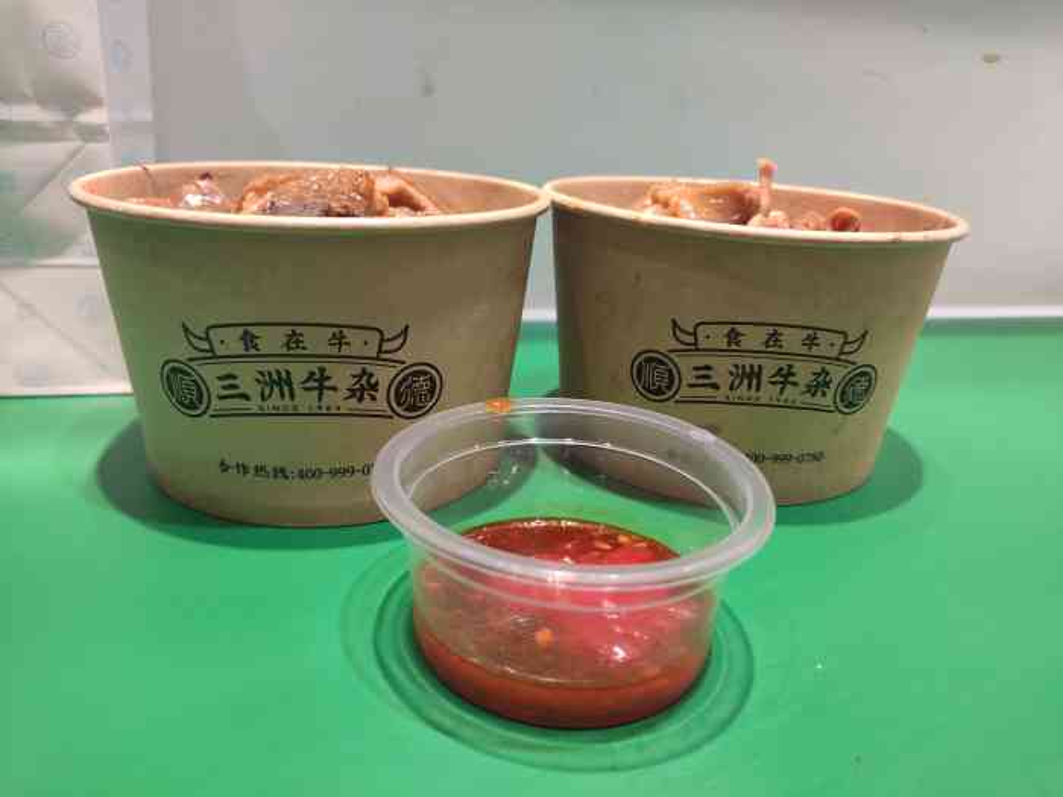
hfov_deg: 69.4
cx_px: 532
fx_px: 768
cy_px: 398
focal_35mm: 25
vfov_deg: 54.9
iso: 190
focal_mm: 4.74
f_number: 1.79
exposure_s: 1/100
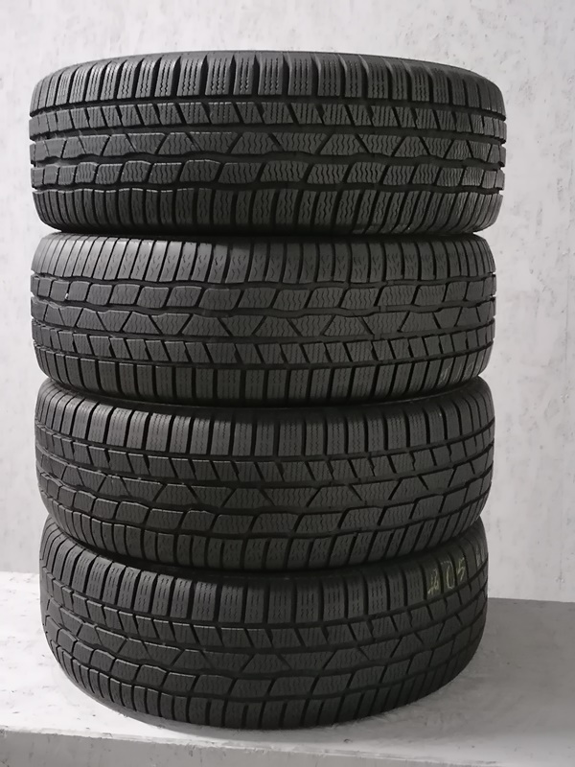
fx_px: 975
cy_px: 384
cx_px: 288
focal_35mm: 44
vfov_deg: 42.9
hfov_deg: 32.9
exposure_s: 1/24
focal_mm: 5.4
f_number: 1.8
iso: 800
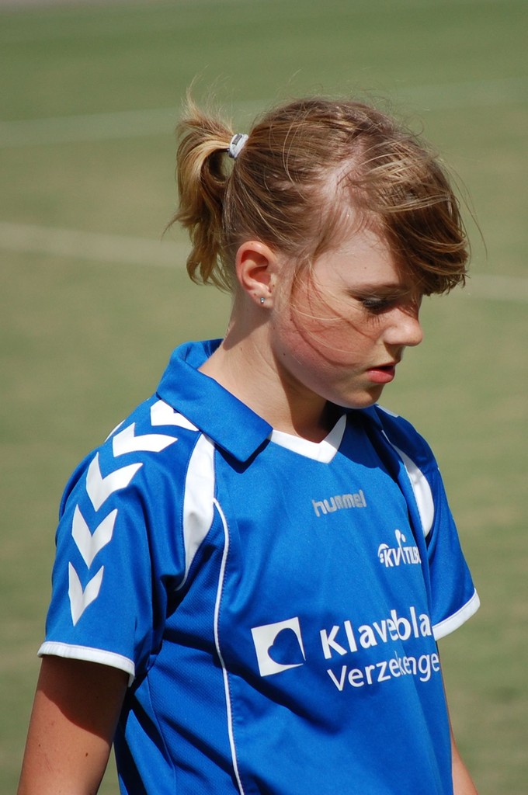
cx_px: 264
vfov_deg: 6.9
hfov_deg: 4.6
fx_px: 6617
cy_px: 398
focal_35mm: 300
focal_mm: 200
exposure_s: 1/2000
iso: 320
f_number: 5.6
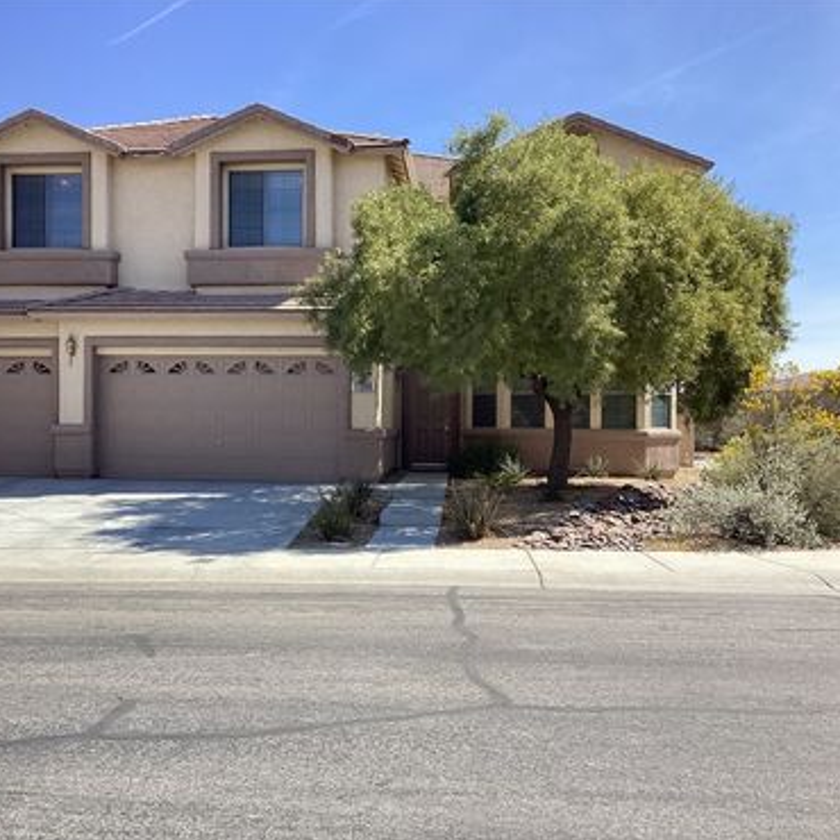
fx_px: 1016
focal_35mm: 37
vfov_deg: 44.9
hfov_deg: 44.6
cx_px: 322
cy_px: 419
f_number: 2.4
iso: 25
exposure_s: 1/959
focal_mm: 3.3
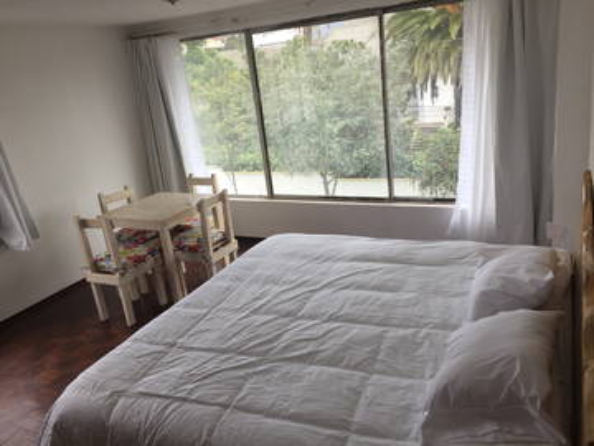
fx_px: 498
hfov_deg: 61.7
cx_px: 297
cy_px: 223
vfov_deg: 48.2
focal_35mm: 29
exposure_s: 1/234
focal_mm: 4.15
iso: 32
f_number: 2.2
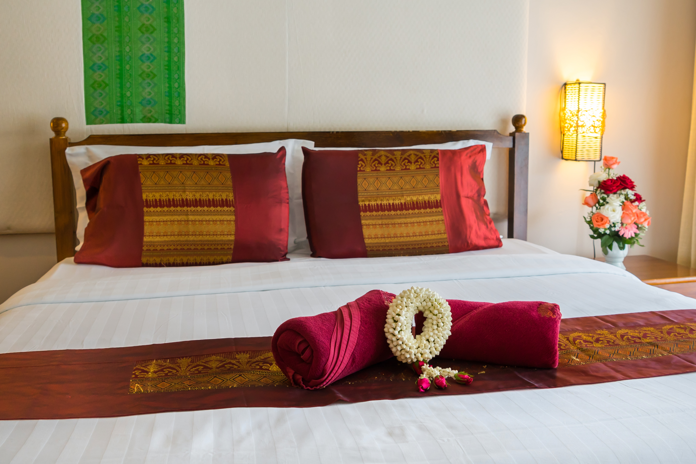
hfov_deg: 53.1
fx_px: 696
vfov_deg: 36.9
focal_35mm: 36
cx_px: 348
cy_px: 232
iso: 500
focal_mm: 24
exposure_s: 1/25
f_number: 5
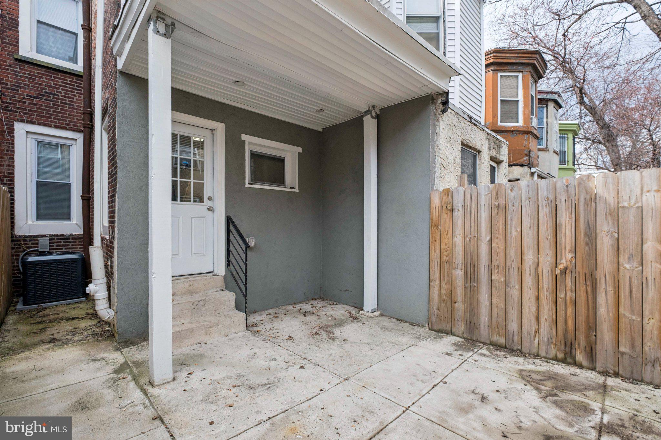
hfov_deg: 100.4
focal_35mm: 15
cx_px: 330
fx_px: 275
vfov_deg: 77.3
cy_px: 220
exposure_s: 1/105
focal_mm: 10
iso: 250
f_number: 8
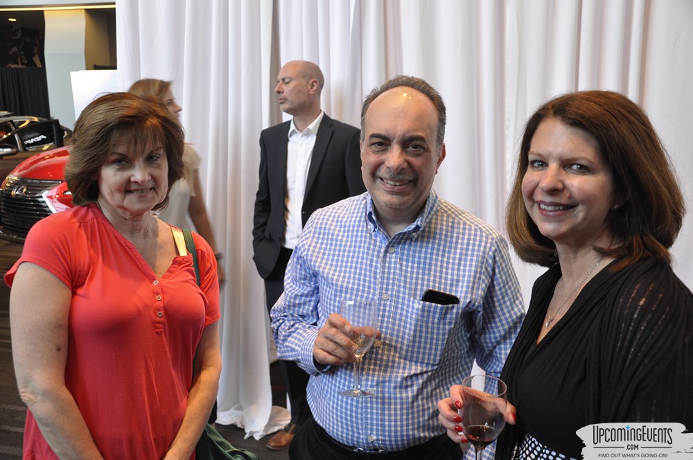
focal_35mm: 38
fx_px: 721
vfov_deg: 35.4
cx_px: 346
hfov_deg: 51.3
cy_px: 230
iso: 400
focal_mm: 25
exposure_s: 1/25
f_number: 5
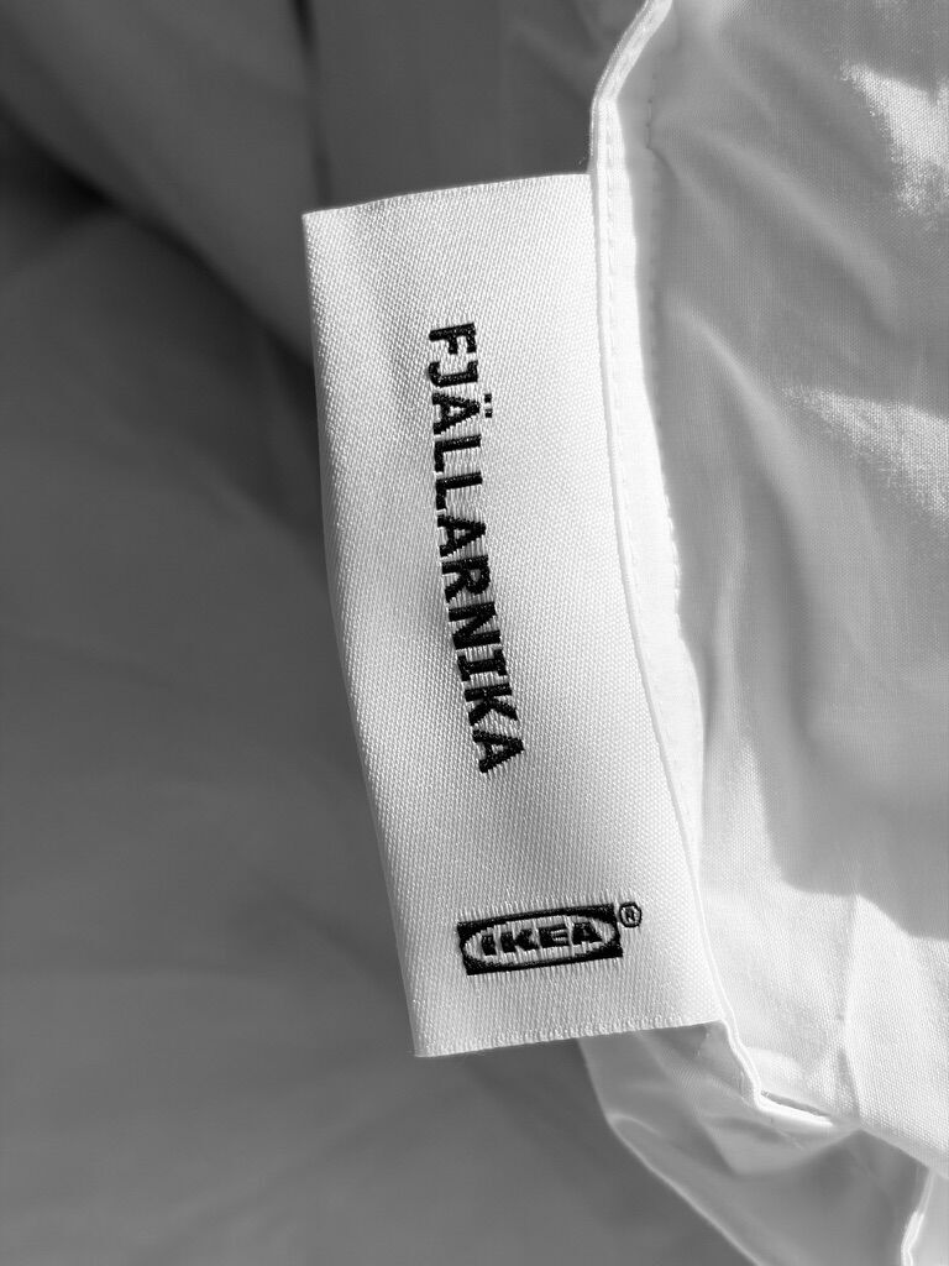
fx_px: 1901
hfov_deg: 28.0
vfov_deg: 36.8
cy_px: 633
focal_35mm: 52
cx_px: 474
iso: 32
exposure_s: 1/1590
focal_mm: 5.96
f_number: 1.6
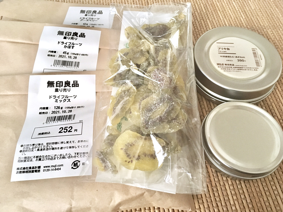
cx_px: 142
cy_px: 106
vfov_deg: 48.2
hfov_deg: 61.7
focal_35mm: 29
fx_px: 237
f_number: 2.2
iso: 250
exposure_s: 1/15
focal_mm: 4.15
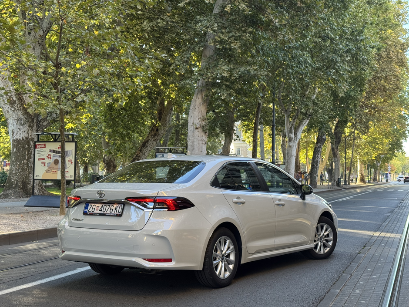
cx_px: 204
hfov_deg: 39.7
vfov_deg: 30.3
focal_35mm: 48
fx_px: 567
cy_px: 154
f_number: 1.78
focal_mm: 6.76
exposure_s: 1/121
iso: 50
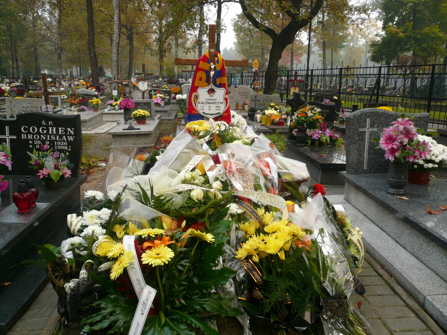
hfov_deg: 63.4
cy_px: 168
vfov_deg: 49.7
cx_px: 224
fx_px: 362
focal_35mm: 28
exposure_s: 1/50
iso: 100
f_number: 2.8
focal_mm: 4.6
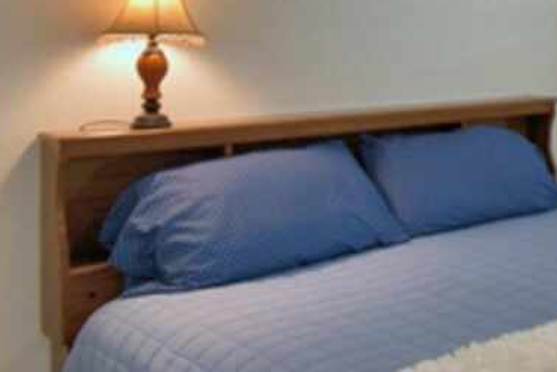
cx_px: 840
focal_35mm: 51
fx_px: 789
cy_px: 31
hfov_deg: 27.1
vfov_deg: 25.6
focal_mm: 10
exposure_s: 1/50
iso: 200
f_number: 4.5
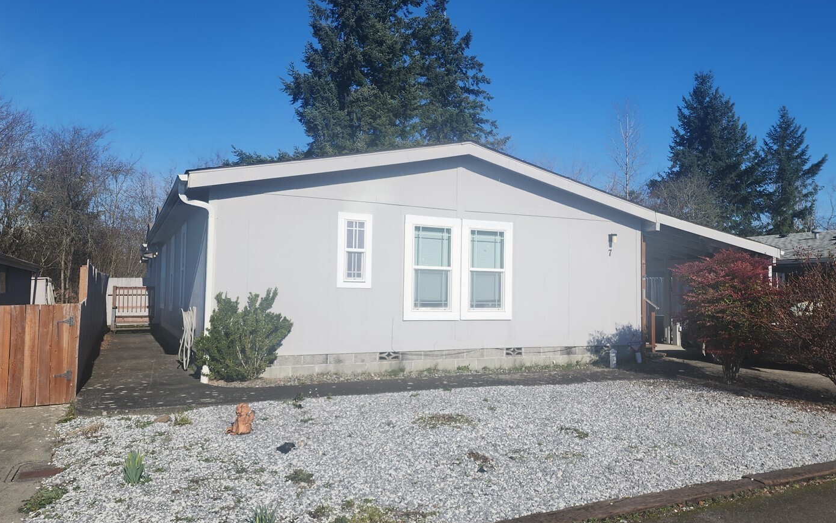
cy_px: 268
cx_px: 447
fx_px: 638
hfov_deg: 66.4
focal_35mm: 28
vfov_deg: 44.5
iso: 12
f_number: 1.8
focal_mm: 6.4
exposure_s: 1/1714
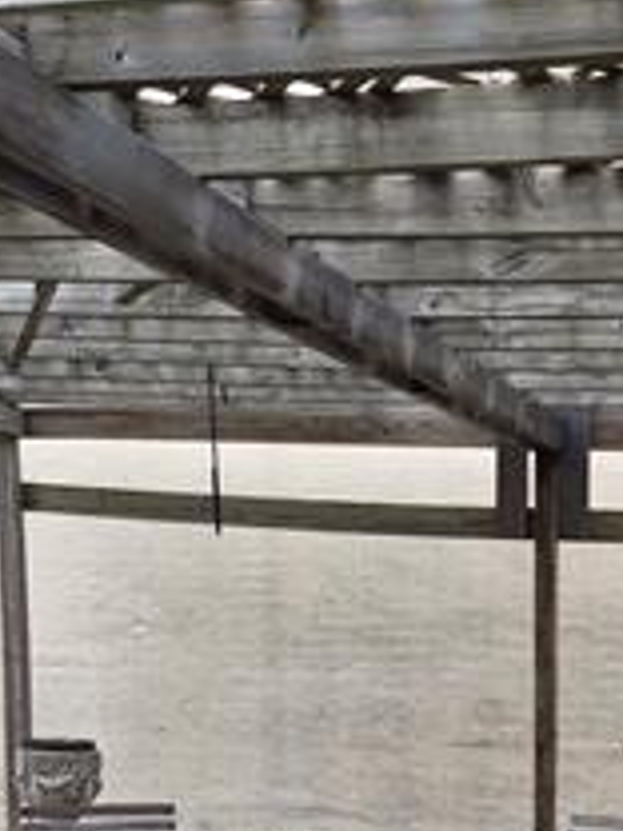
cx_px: 559
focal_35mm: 53
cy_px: 859
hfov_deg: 26.6
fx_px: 1272
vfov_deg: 32.8
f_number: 1.8
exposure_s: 1/822
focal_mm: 5.4
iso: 80
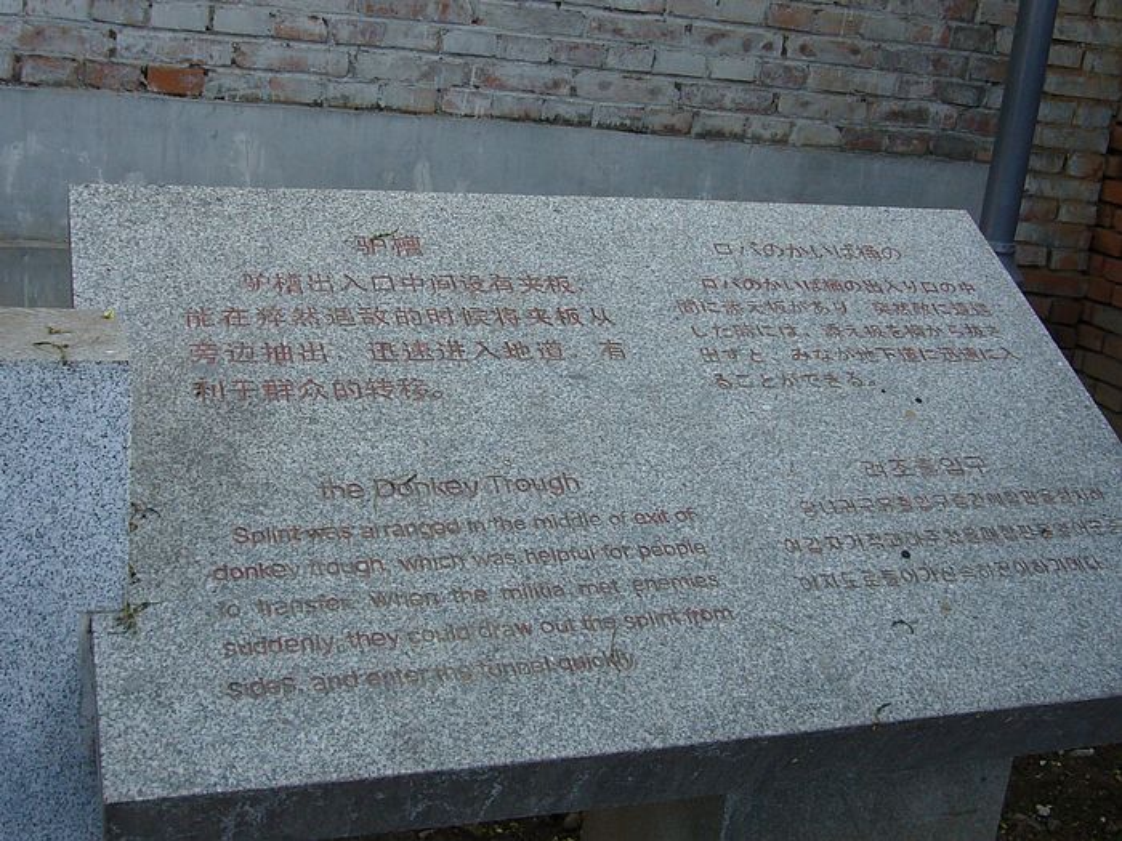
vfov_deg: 31.5
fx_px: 1491
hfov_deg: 41.2
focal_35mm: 46
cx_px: 561
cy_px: 420
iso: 80
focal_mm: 5.4
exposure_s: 1/160
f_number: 3
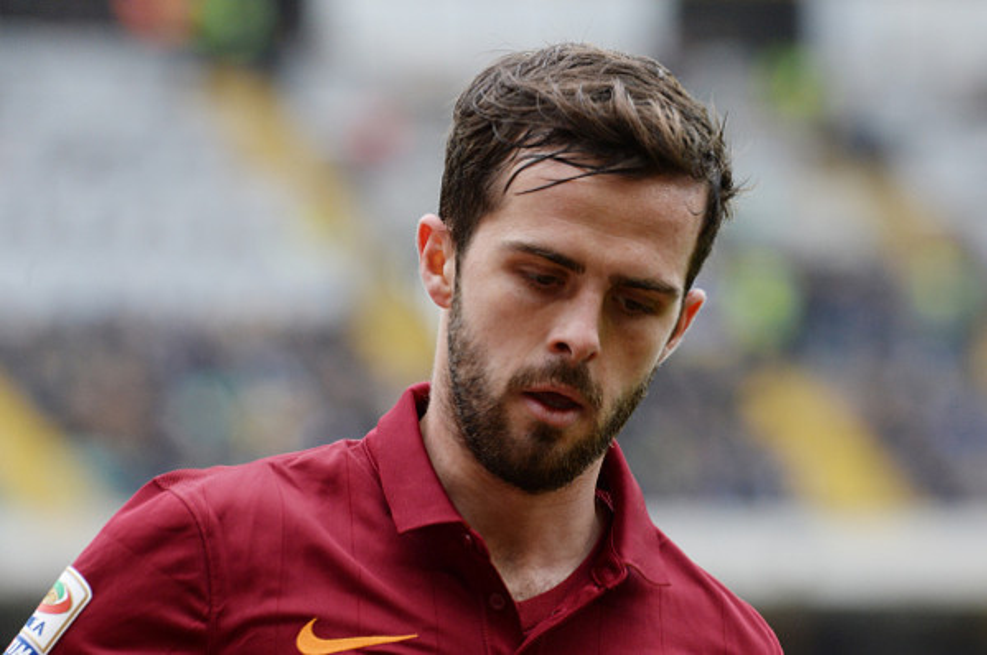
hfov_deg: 6.9
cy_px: 328
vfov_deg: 4.6
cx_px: 494
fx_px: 8216
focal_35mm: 300
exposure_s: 1/1000
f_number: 9
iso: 1600
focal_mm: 300
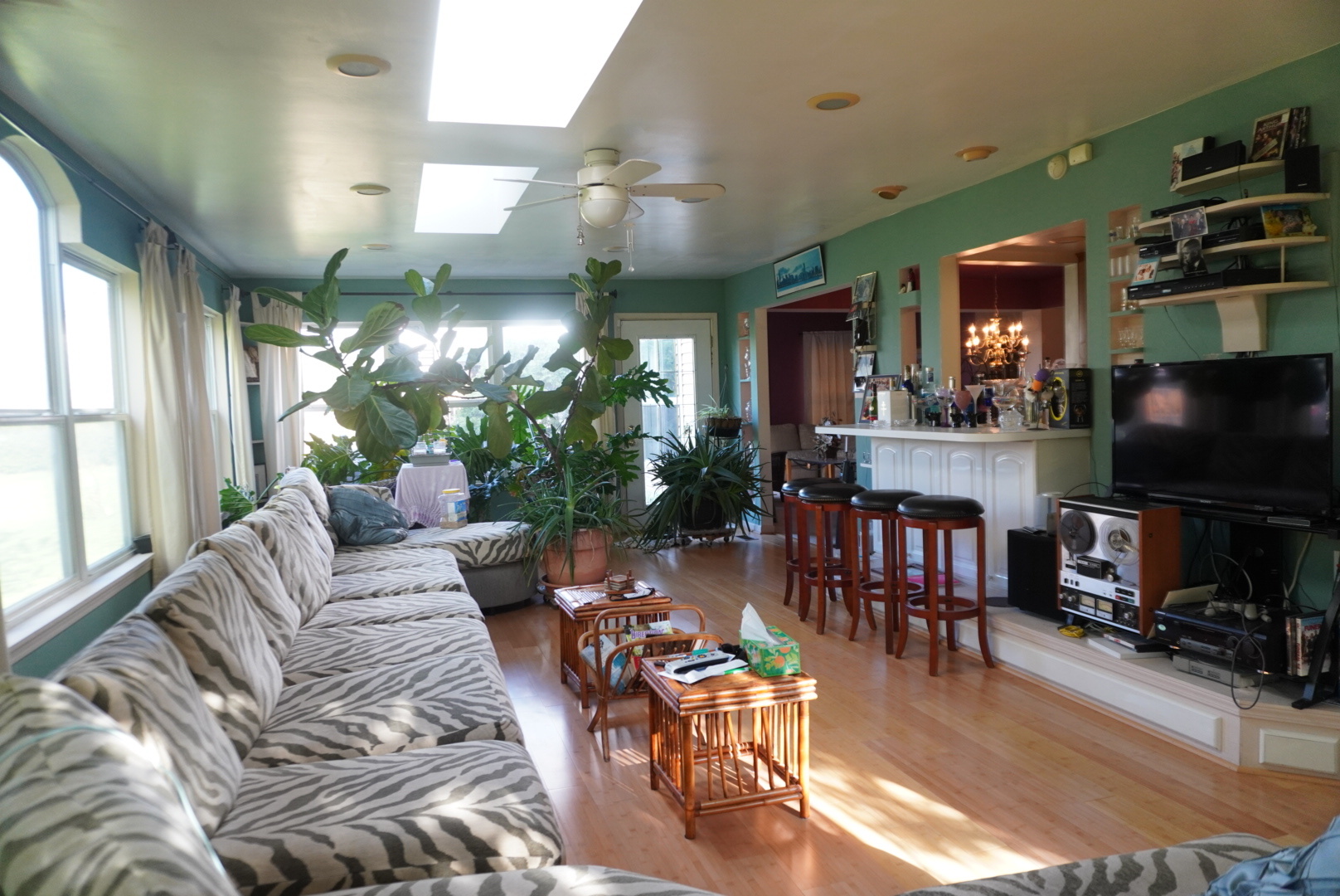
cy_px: 448
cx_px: 670
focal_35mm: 24
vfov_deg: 53.2
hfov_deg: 73.7
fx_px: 894
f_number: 4
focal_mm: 16
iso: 800
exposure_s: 1/160
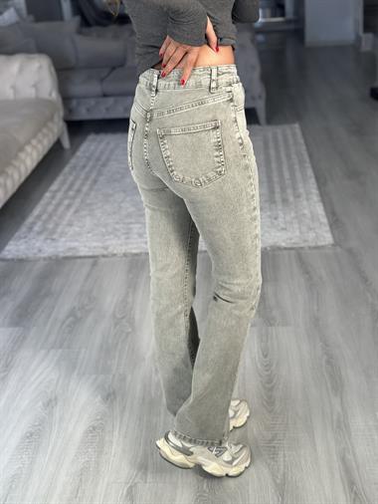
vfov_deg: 39.6
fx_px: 698
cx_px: 189
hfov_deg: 30.3
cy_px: 252
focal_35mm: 48
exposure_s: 1/104
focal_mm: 6.86
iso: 125
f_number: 1.78
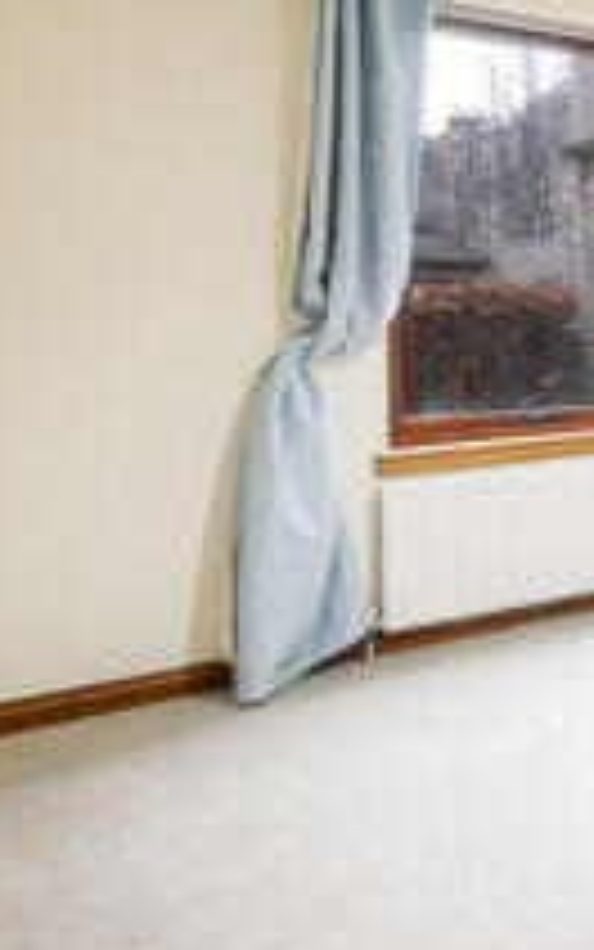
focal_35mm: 41
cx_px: 974
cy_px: 331
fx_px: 1061
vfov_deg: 47.6
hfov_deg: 22.8
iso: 3200
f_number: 4
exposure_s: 1/50
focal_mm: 7
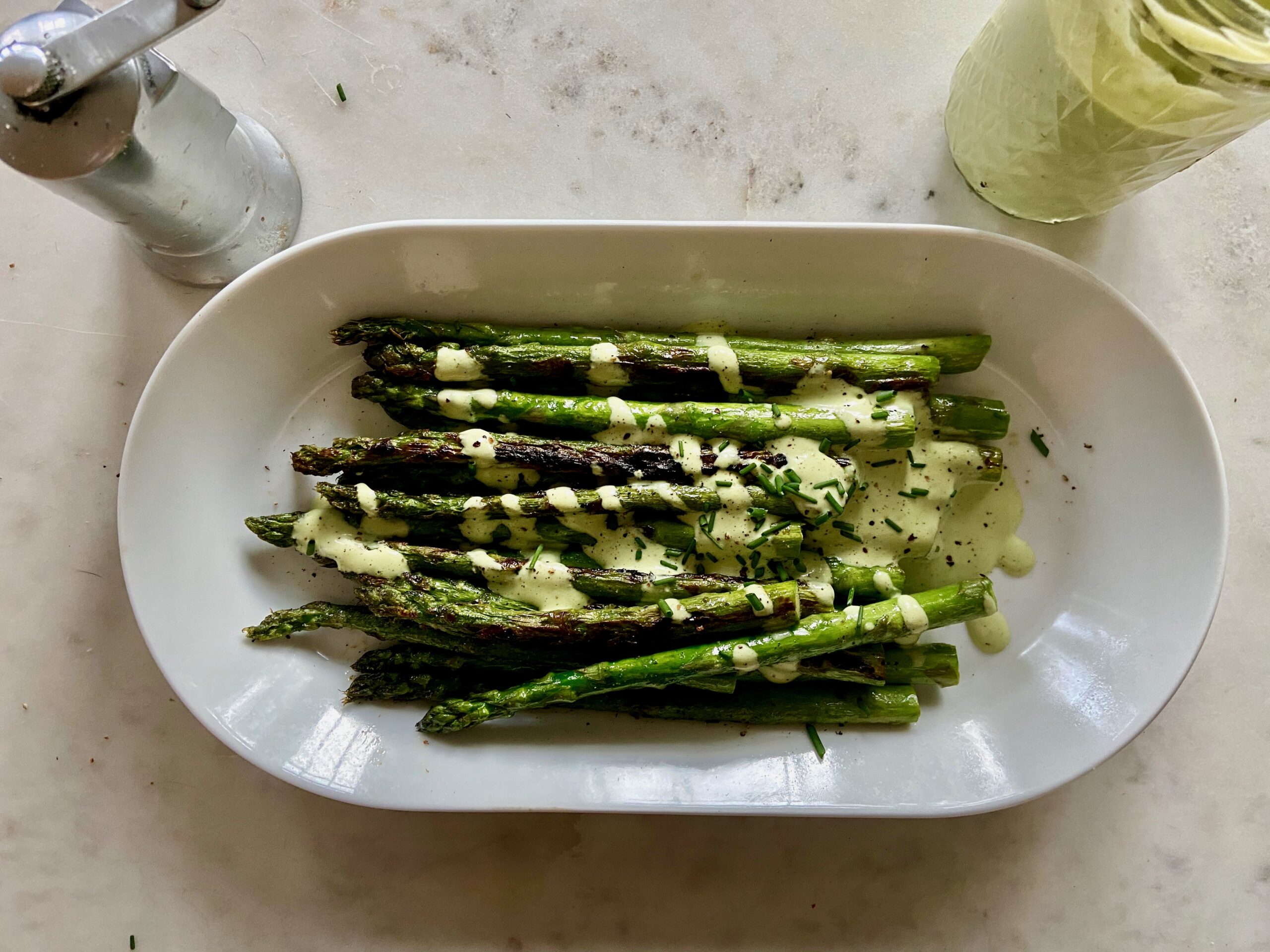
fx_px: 954
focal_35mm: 26
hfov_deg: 67.3
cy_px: 476
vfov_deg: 53.1
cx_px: 635
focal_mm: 4.25
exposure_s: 1/60
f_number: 1.8
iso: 250
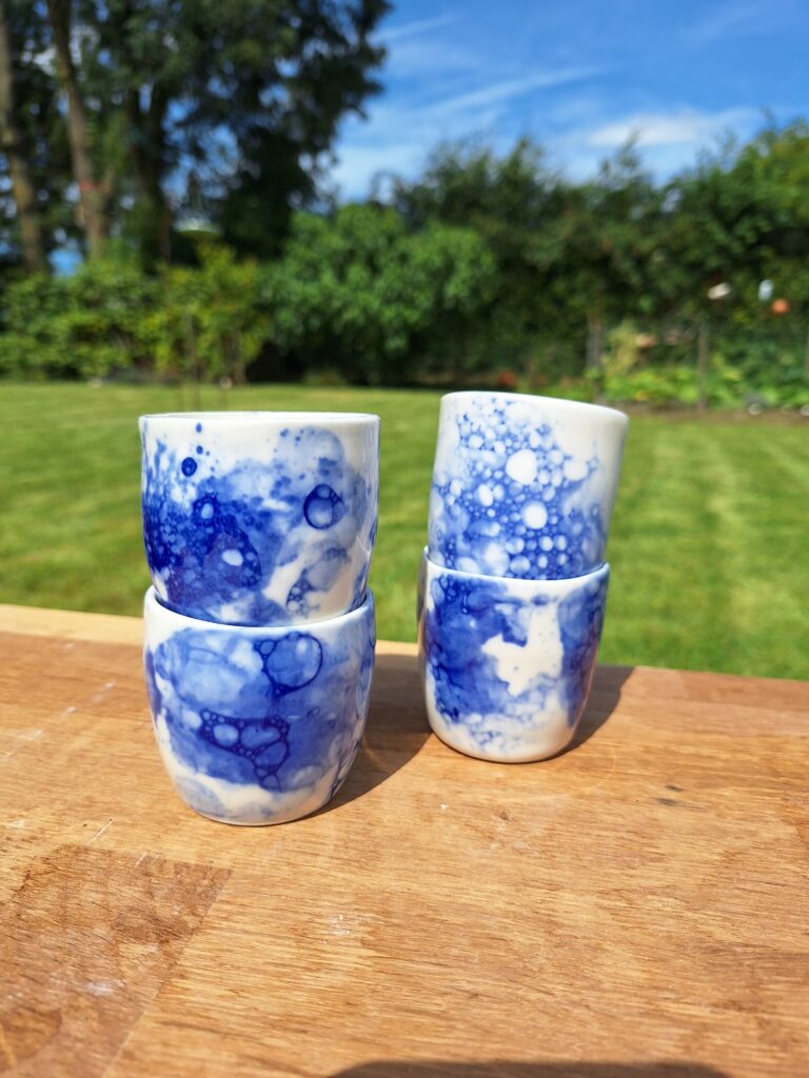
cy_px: 539
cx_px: 404
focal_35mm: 23
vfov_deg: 73.9
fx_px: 717
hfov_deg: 58.9
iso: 40
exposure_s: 1/2725
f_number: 1.8
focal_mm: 5.54
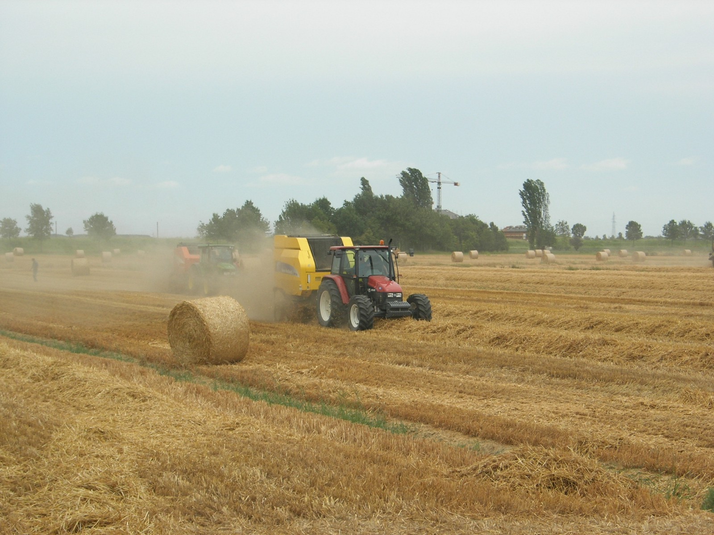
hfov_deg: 23.8
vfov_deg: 18.0
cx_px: 357
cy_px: 268
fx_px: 1691
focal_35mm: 82
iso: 64
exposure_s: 1/284
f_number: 6.8
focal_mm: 17
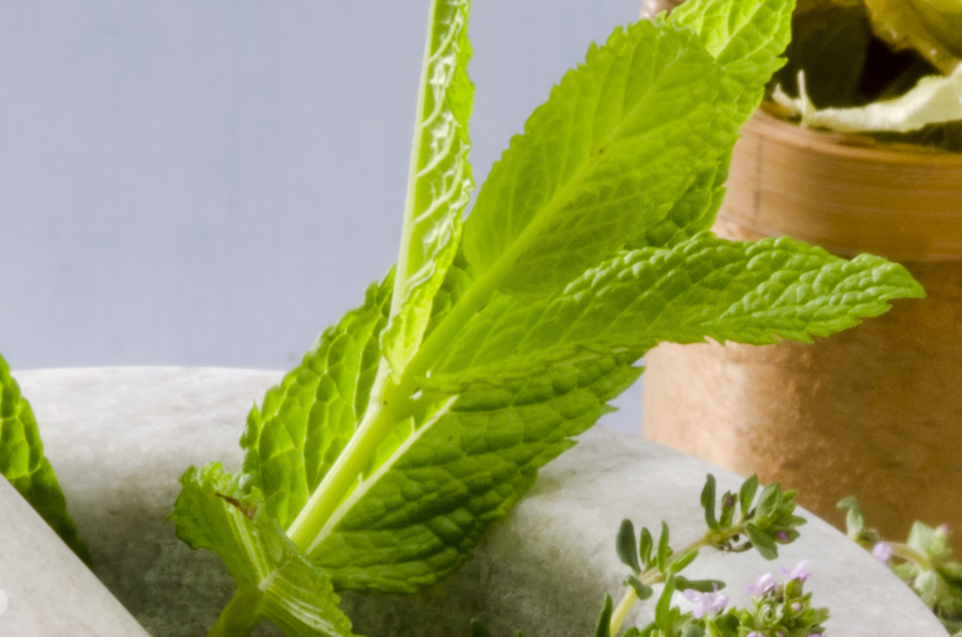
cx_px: 698
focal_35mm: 672
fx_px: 17924
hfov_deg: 3.1
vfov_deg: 2.0
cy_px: 1177
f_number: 25
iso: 100
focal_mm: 105
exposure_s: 1/60
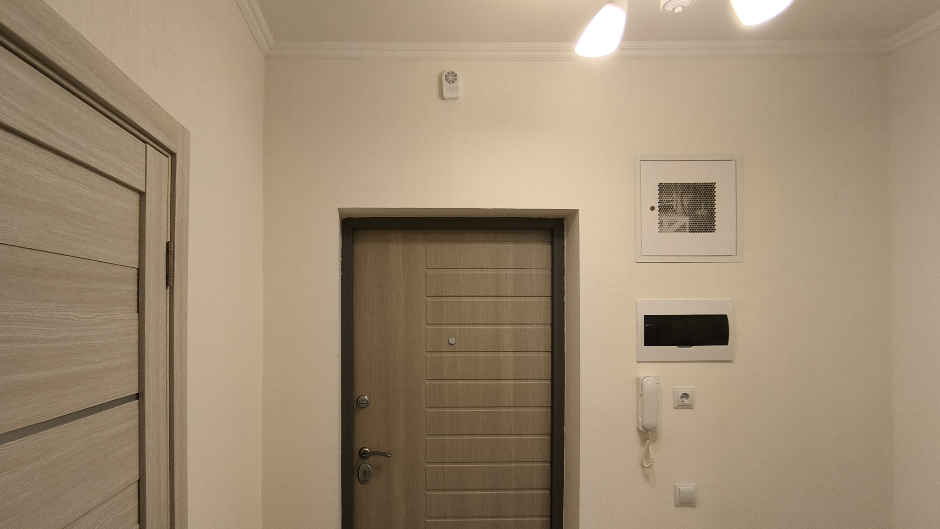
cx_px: 389
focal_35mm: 21
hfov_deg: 83.1
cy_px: 311
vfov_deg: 53.3
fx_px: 523
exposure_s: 1/50
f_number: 2.2
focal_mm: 1.65
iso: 80
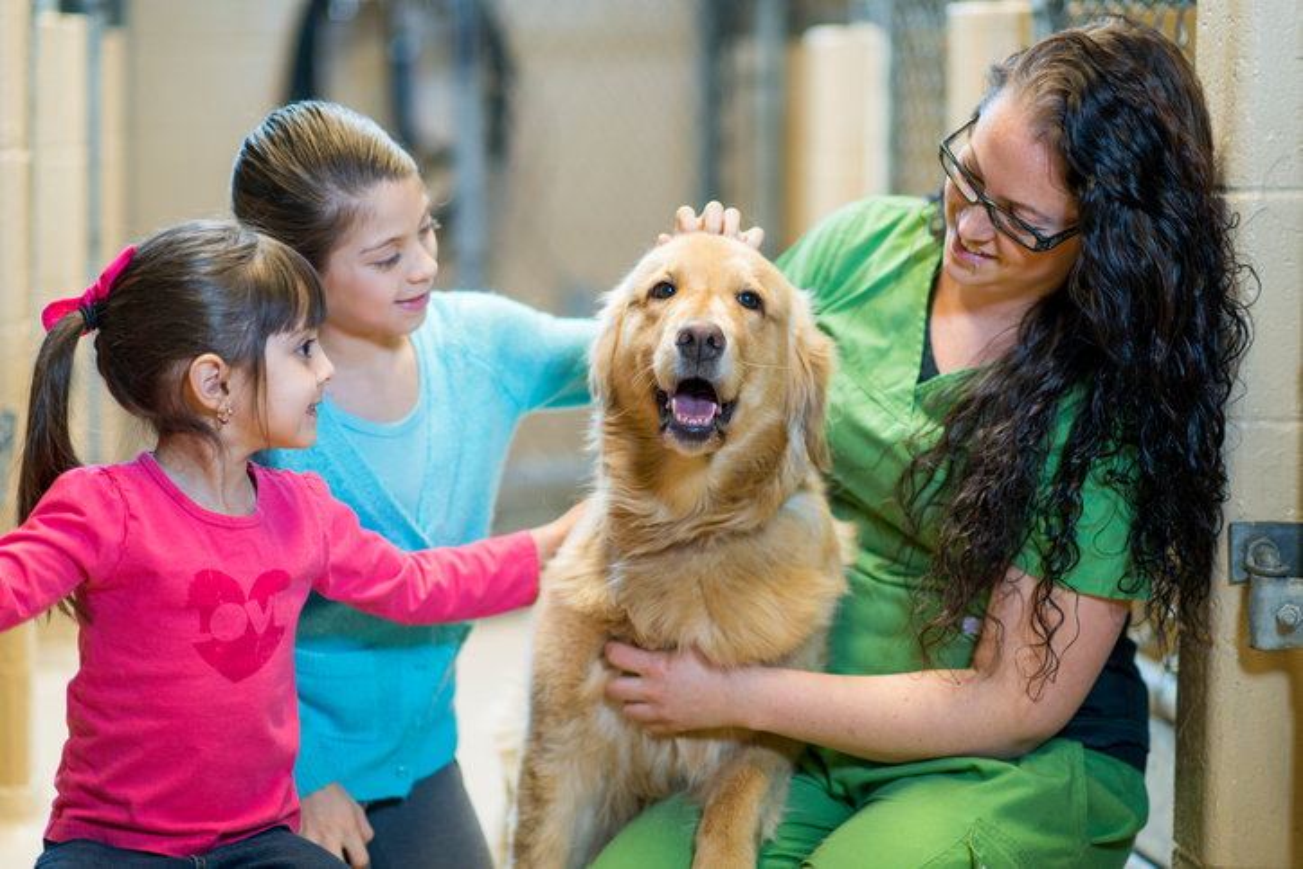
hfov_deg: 23.9
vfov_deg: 16.1
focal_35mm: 85
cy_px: 434
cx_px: 652
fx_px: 3077
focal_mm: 85
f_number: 1.8
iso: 400
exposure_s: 1/160
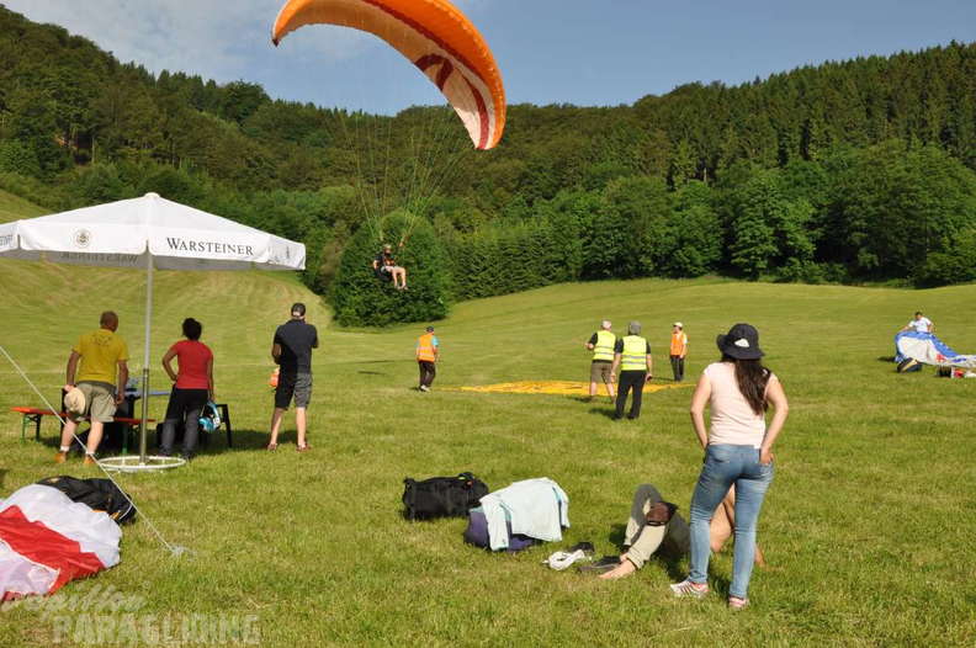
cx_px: 488
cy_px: 324
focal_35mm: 42
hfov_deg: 46.4
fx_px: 1137
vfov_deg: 31.8
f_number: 14
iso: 200
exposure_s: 1/200
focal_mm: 28
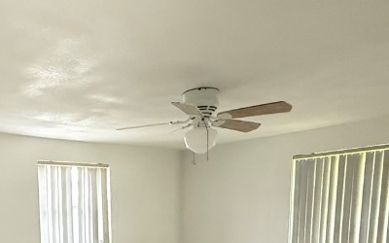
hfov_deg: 49.4
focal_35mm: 38
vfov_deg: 30.4
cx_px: 95
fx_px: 403
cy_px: 260
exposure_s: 1/60
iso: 1250
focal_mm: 2.22
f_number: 2.2
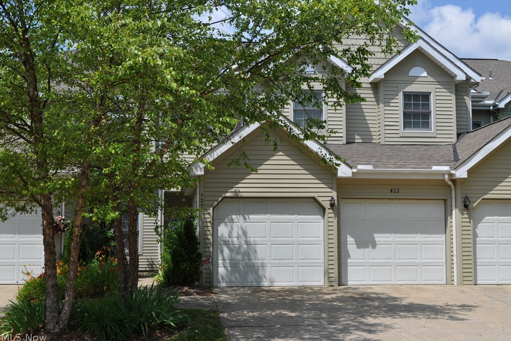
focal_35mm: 52
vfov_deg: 26.0
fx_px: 738
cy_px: 172
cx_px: 259
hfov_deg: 38.2
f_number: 10
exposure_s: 1/400
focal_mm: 34
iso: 200
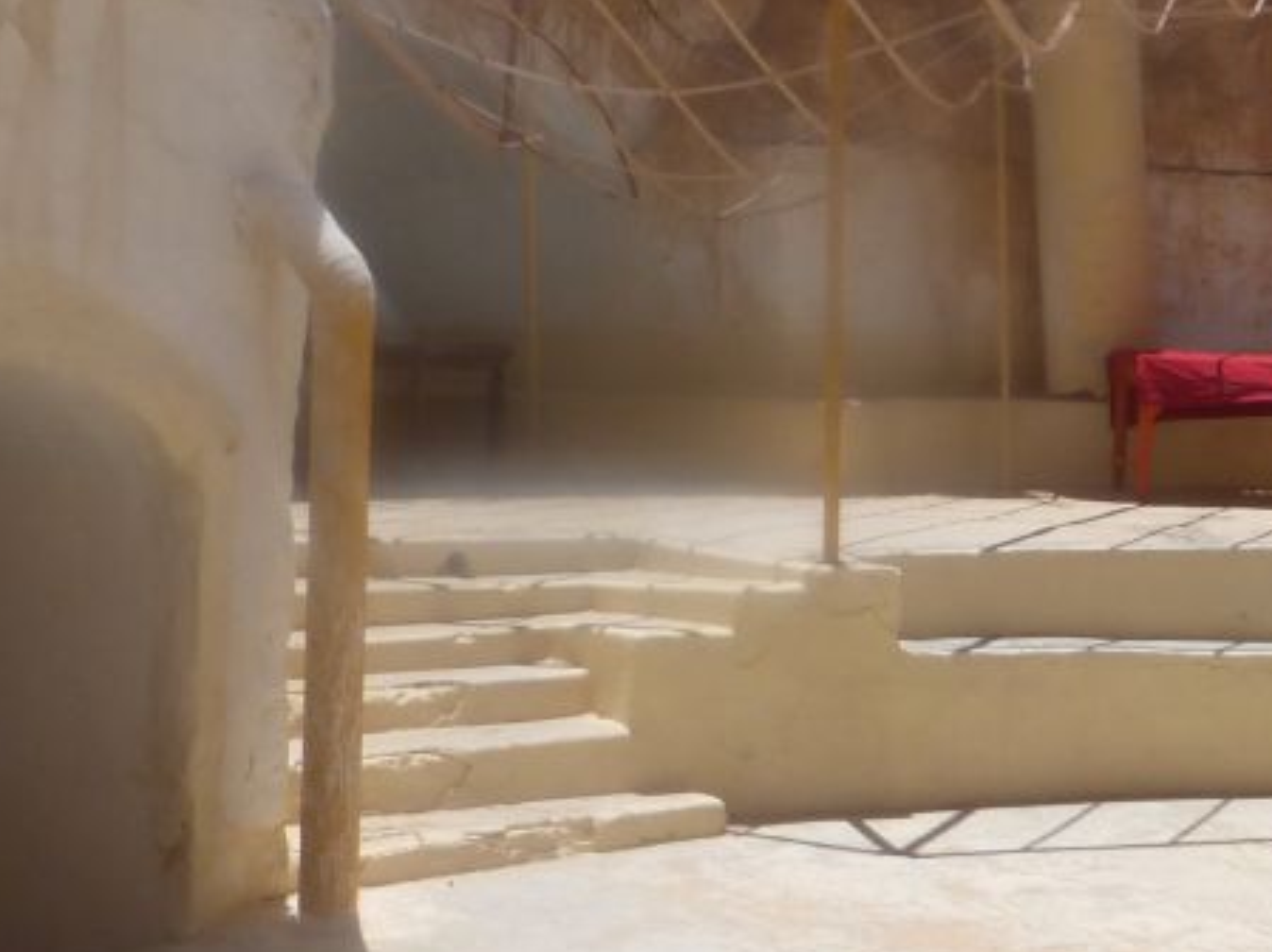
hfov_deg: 24.2
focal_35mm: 77
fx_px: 2827
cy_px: 238
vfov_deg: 19.0
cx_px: 1278
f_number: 4
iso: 100
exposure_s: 1/1600
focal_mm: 4.3
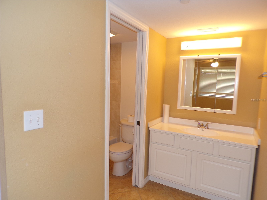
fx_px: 185
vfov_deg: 56.8
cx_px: 134
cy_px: 100
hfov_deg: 71.6
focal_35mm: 24
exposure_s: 1/34
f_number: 3
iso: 122
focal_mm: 4.3
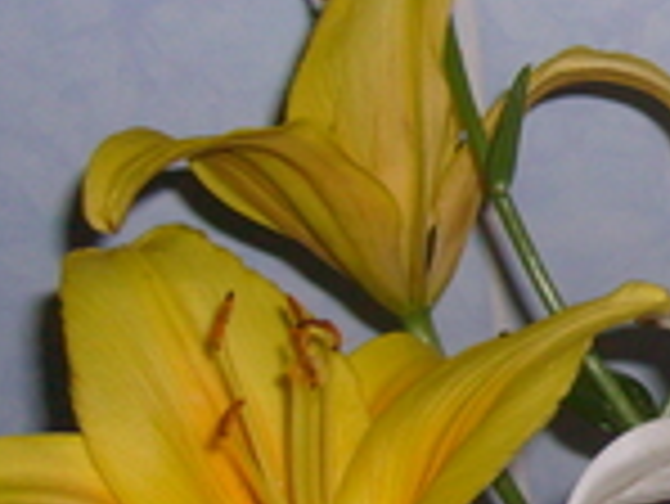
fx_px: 2053
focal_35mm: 106
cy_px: 261
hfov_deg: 17.0
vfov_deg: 14.0
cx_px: 967
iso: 100
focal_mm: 5.8
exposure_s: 1/45
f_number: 2.8
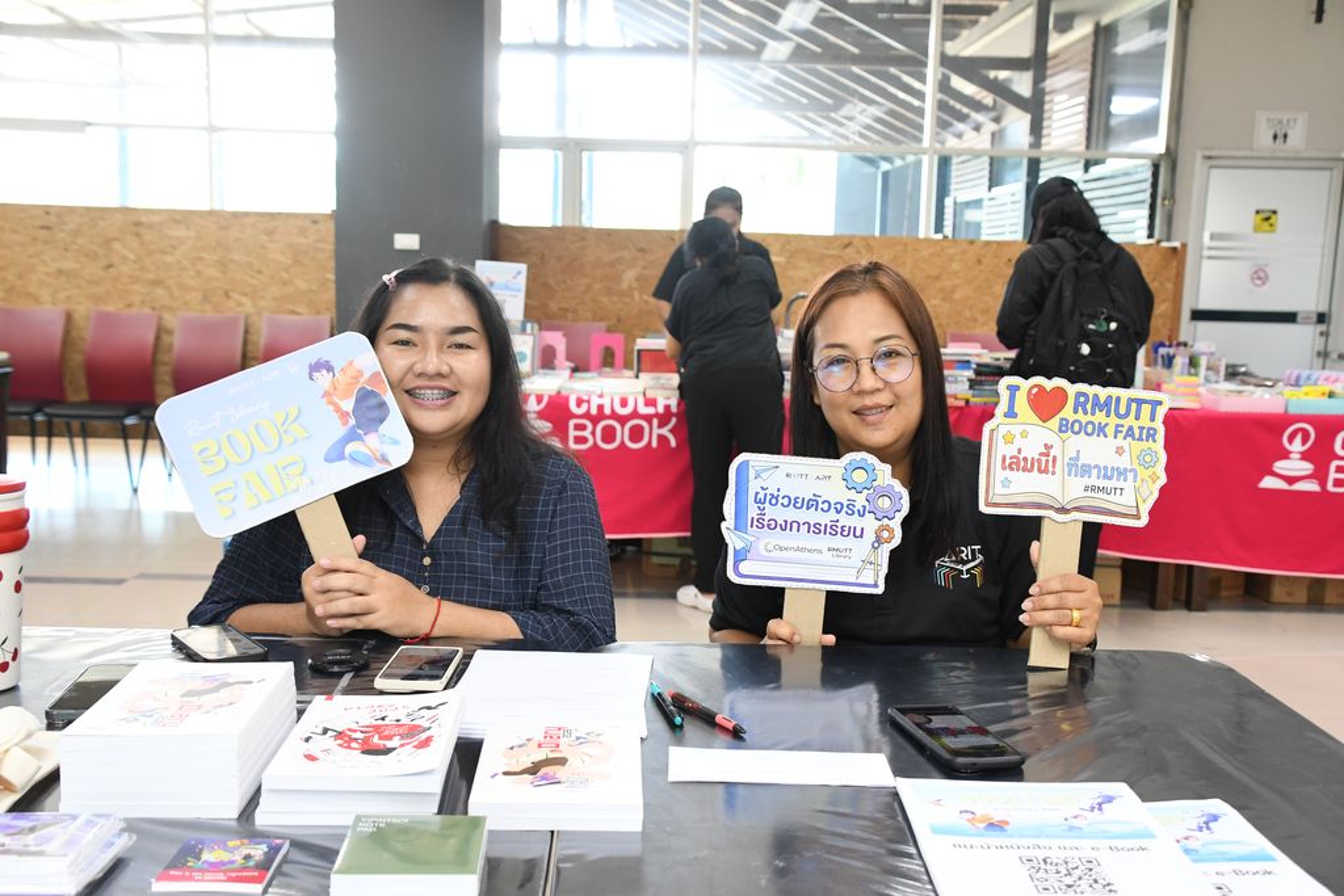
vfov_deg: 36.9
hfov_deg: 53.1
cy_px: 448
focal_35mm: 36
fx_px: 1344
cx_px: 672
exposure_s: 1/100
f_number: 5
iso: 1600
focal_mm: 24
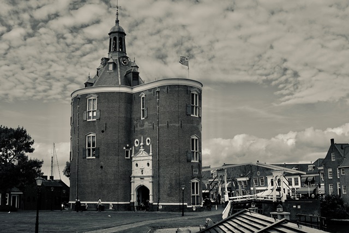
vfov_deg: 31.9
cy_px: 116
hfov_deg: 46.4
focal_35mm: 42
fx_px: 407
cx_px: 174
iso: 100
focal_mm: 28
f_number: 10
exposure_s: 1/200
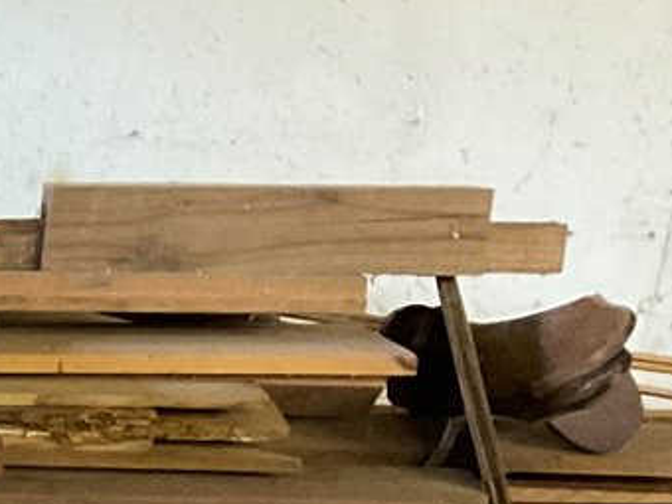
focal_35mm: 129
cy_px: 1052
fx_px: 2504
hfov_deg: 13.2
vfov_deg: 10.4
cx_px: -665
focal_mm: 3
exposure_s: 1/40
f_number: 1.8
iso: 320
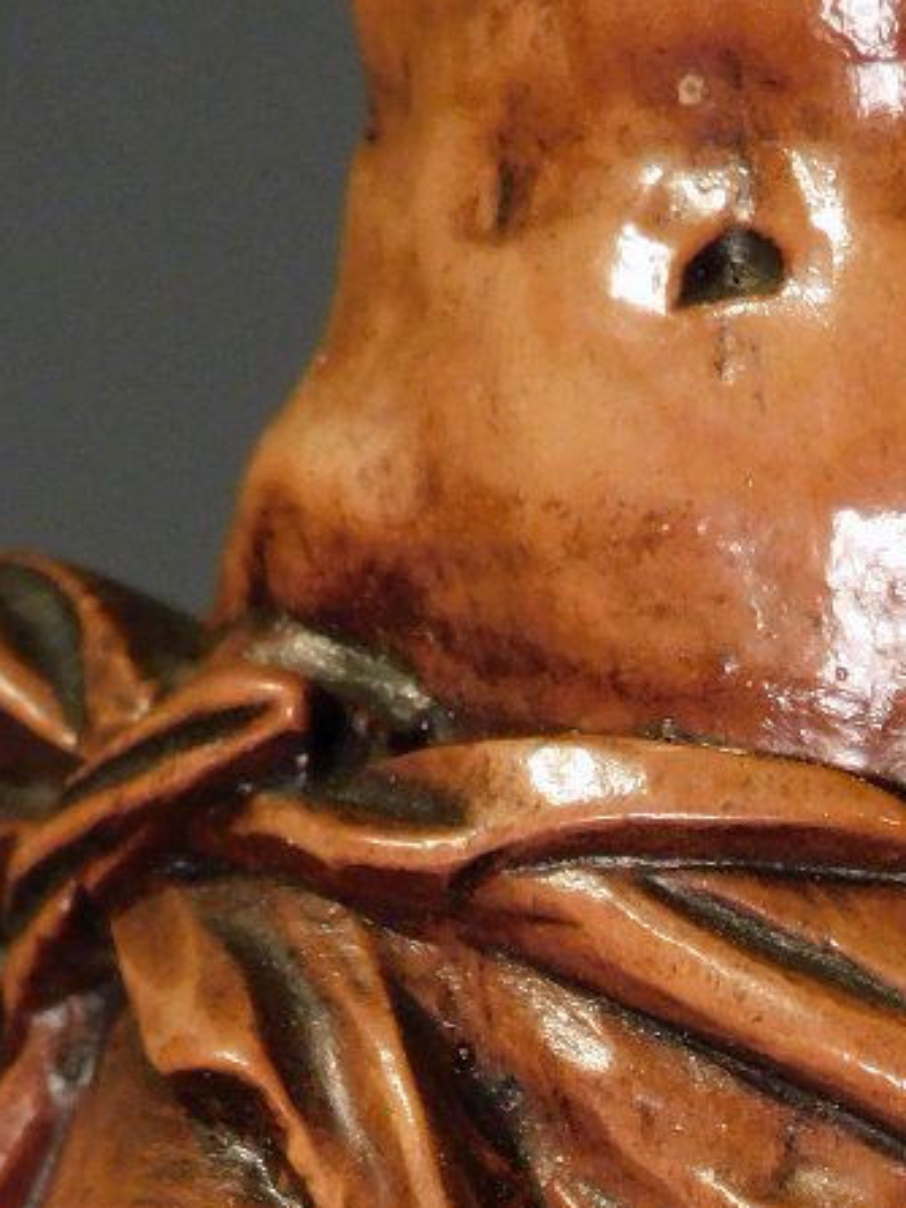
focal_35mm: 255
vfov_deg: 7.7
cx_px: 760
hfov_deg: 5.8
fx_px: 8903
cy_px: 1484
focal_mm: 17
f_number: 4.8
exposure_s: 1/60
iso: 400
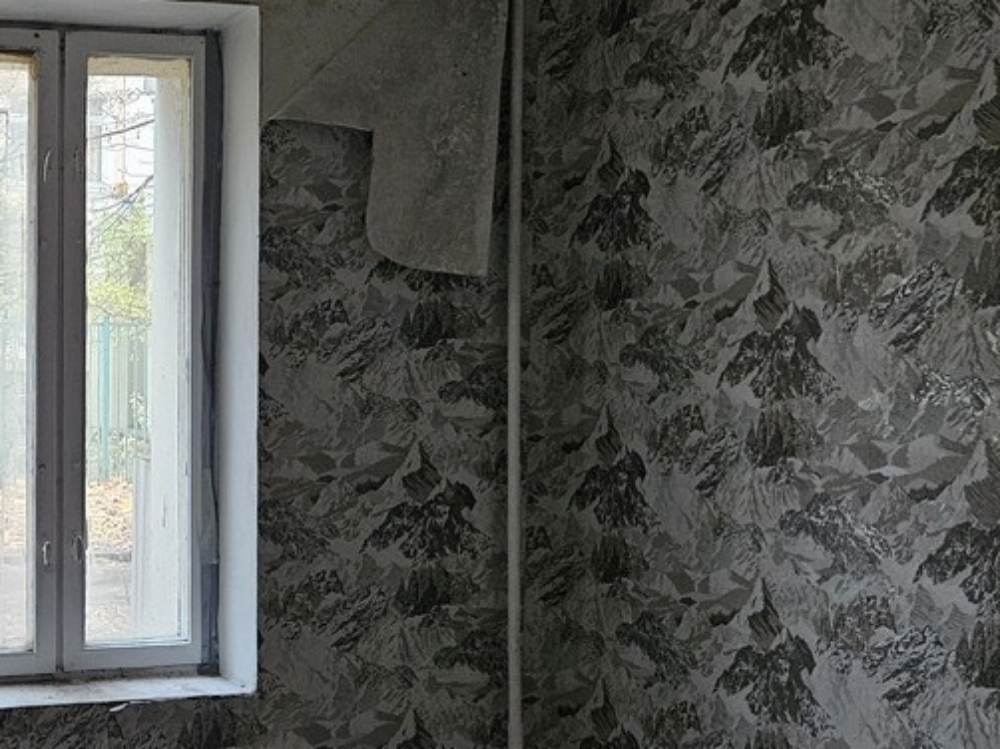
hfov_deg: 32.5
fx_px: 1588
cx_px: 30
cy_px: 353
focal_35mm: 55
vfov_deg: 26.5
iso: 800
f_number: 1.8
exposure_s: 1/100
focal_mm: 5.4
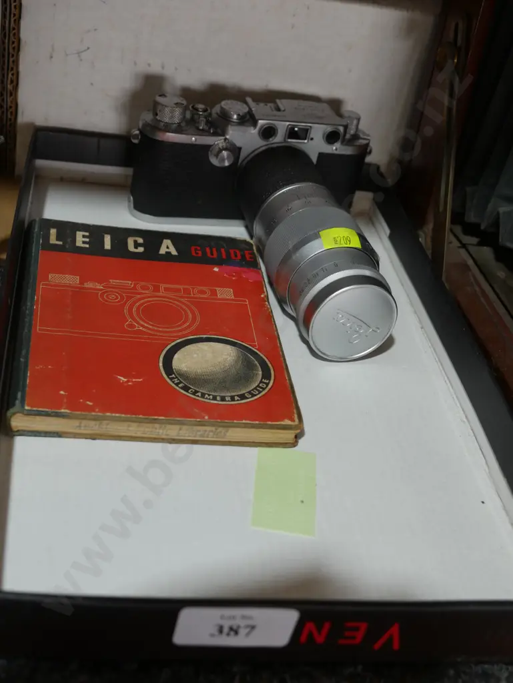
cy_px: 342
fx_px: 987
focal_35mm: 50
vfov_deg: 38.2
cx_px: 256
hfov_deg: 29.1
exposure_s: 1/60
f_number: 5.3
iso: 400
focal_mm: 25
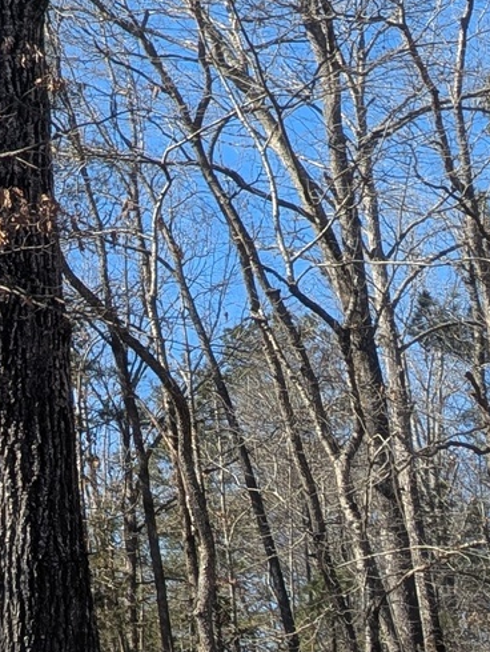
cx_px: -646
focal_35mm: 113
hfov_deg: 11.2
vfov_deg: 16.7
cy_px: -113
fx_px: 2128
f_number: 1.85
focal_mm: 6.81
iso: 41
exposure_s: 1/1381
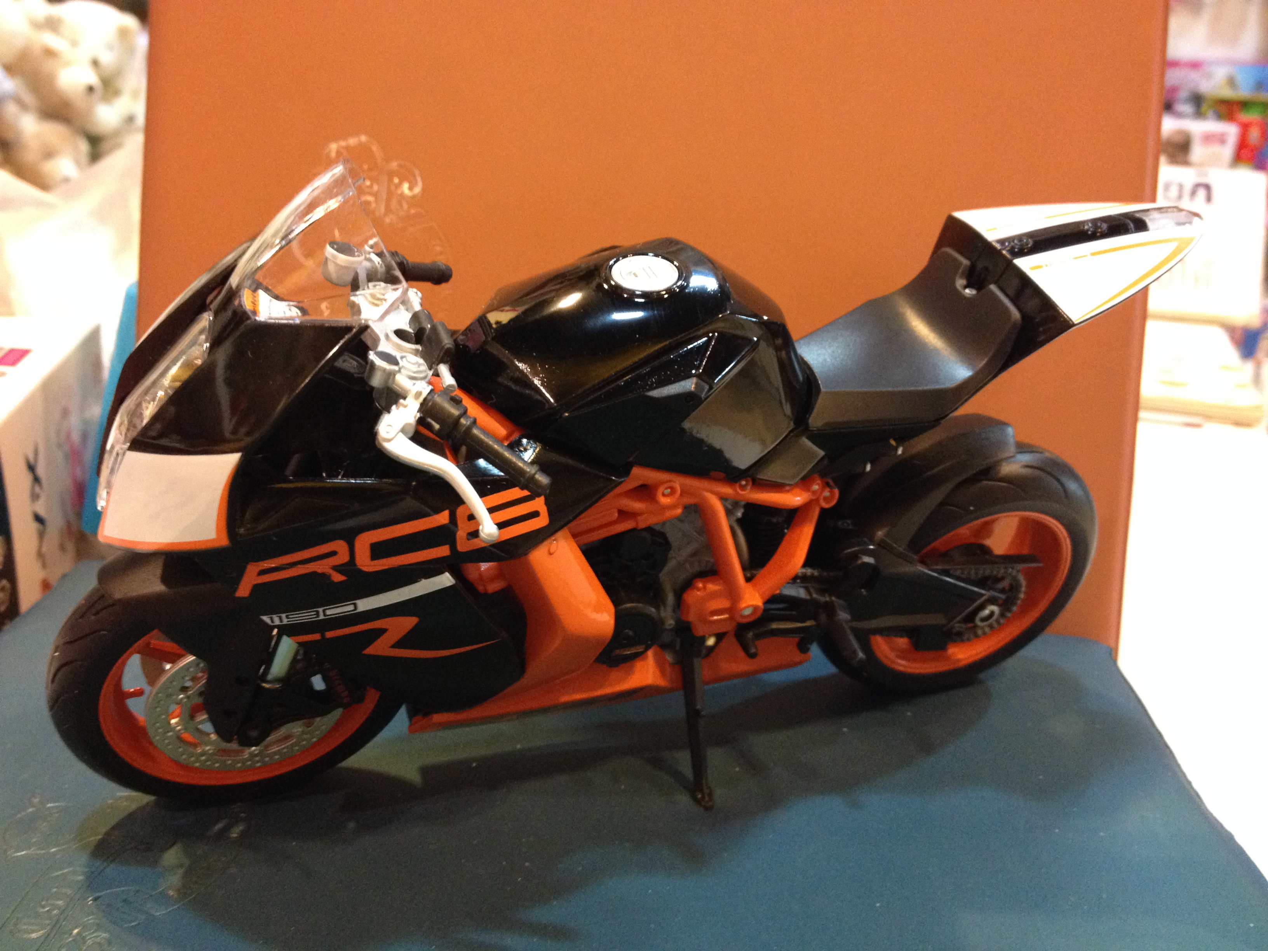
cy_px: 476
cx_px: 634
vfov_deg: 40.7
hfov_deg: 52.6
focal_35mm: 35
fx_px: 1282
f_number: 2.4
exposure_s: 1/20
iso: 400
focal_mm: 4.28
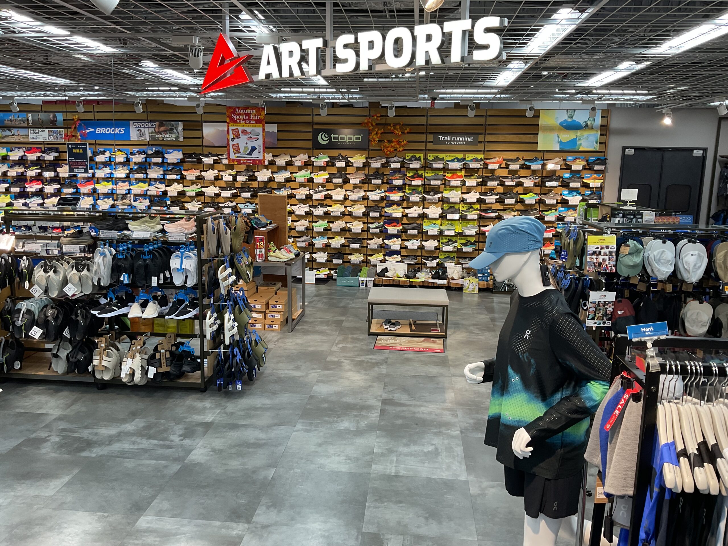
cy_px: 273
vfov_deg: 48.2
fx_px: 610
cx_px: 364
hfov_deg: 61.7
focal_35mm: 29
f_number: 1.8
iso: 50
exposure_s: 1/120
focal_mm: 3
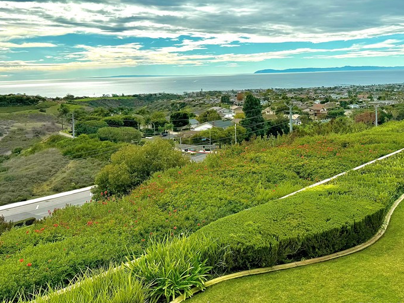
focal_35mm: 36
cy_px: 89
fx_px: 420
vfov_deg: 38.9
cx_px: 243
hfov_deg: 51.0
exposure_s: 1/8130
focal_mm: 6.76
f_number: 1.78
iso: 80
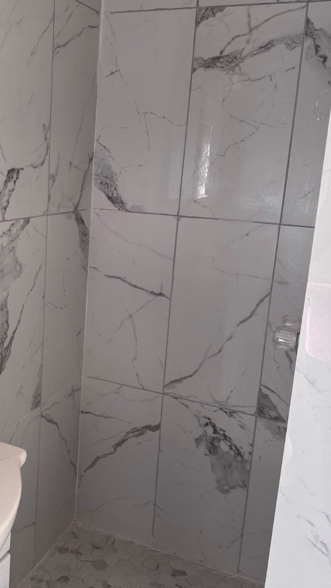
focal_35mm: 37
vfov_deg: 54.0
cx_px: 74
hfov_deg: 31.3
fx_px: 577
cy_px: 277
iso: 200
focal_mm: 6.76
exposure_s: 1/121
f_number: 1.78
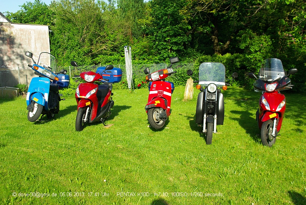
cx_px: 153
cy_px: 102
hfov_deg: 42.3
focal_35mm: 46
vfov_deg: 29.0
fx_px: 396
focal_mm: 31
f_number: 7.1
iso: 100
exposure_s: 1/250
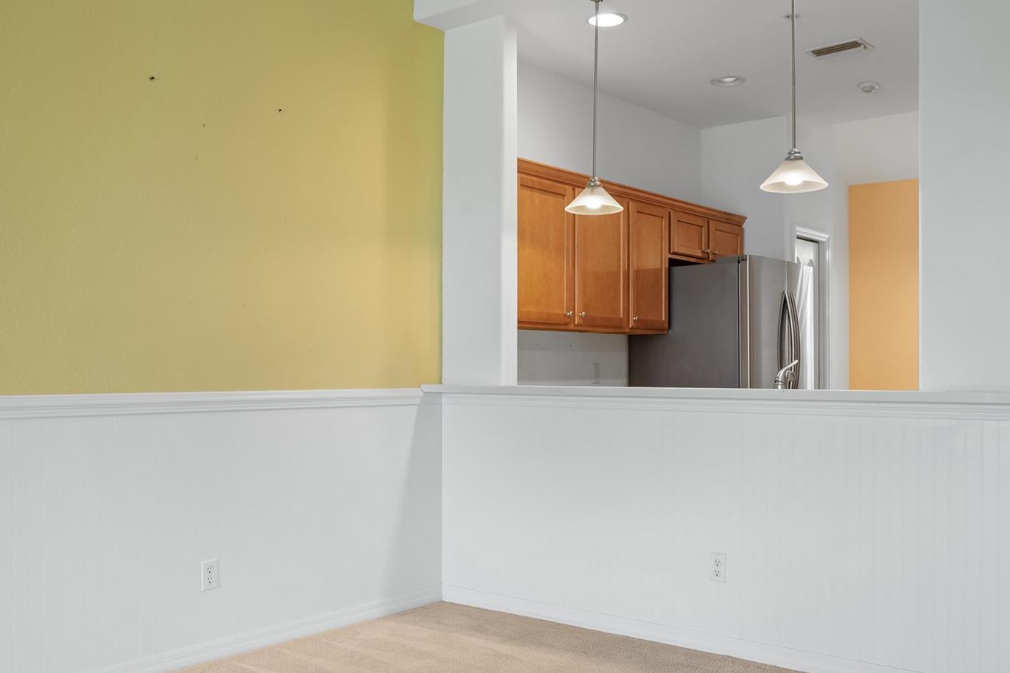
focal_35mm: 35
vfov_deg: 37.8
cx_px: 495
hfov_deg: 54.4
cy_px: 369
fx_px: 982
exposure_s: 1/15
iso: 500
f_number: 8
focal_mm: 30
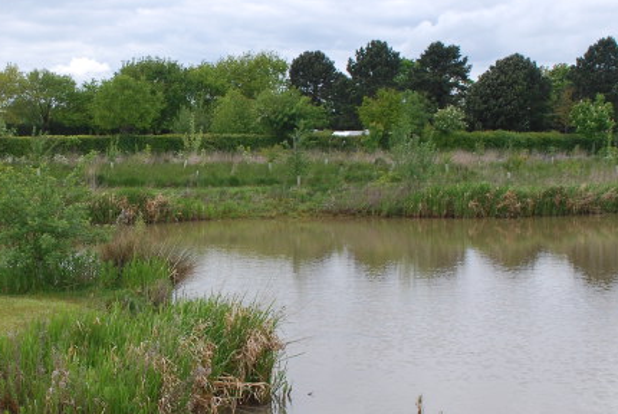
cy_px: 158
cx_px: 139
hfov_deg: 26.5
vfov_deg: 18.2
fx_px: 1289
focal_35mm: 75
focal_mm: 24
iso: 200
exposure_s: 1/160
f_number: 9
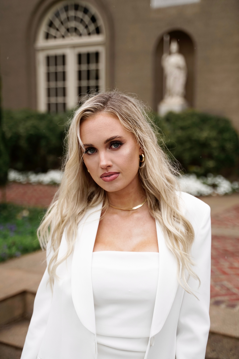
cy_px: 180
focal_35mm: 52
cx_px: 120
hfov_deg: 26.0
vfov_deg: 38.2
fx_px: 518
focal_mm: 52
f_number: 2.8
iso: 400
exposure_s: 1/1600
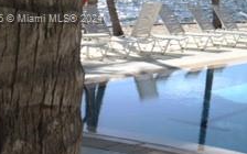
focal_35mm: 88
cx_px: 303
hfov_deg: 21.7
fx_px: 592
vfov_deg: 14.7
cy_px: 20
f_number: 2.2
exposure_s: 1/1053
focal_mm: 4.15
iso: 32
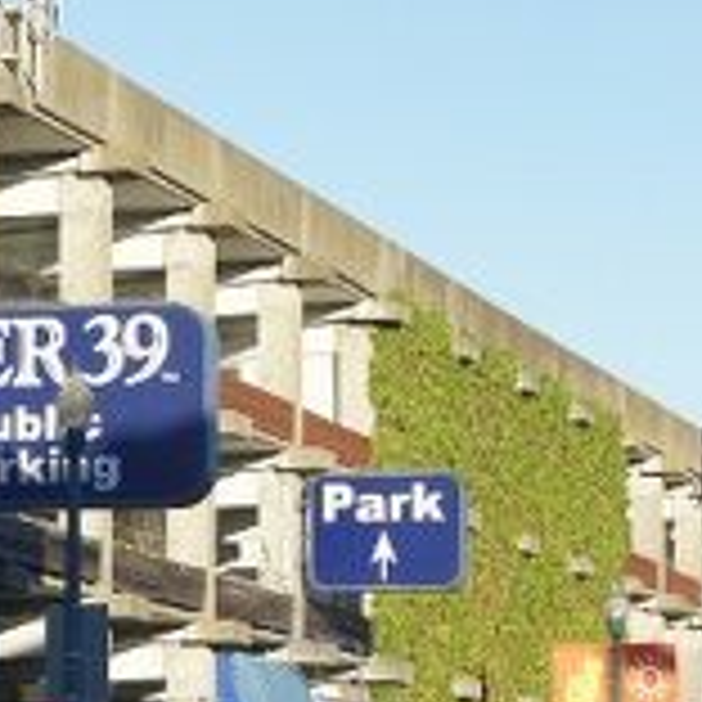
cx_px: -104
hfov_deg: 8.1
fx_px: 4887
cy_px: 434
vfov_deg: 8.2
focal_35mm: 213
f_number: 8
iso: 200
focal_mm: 40
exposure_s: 1/250
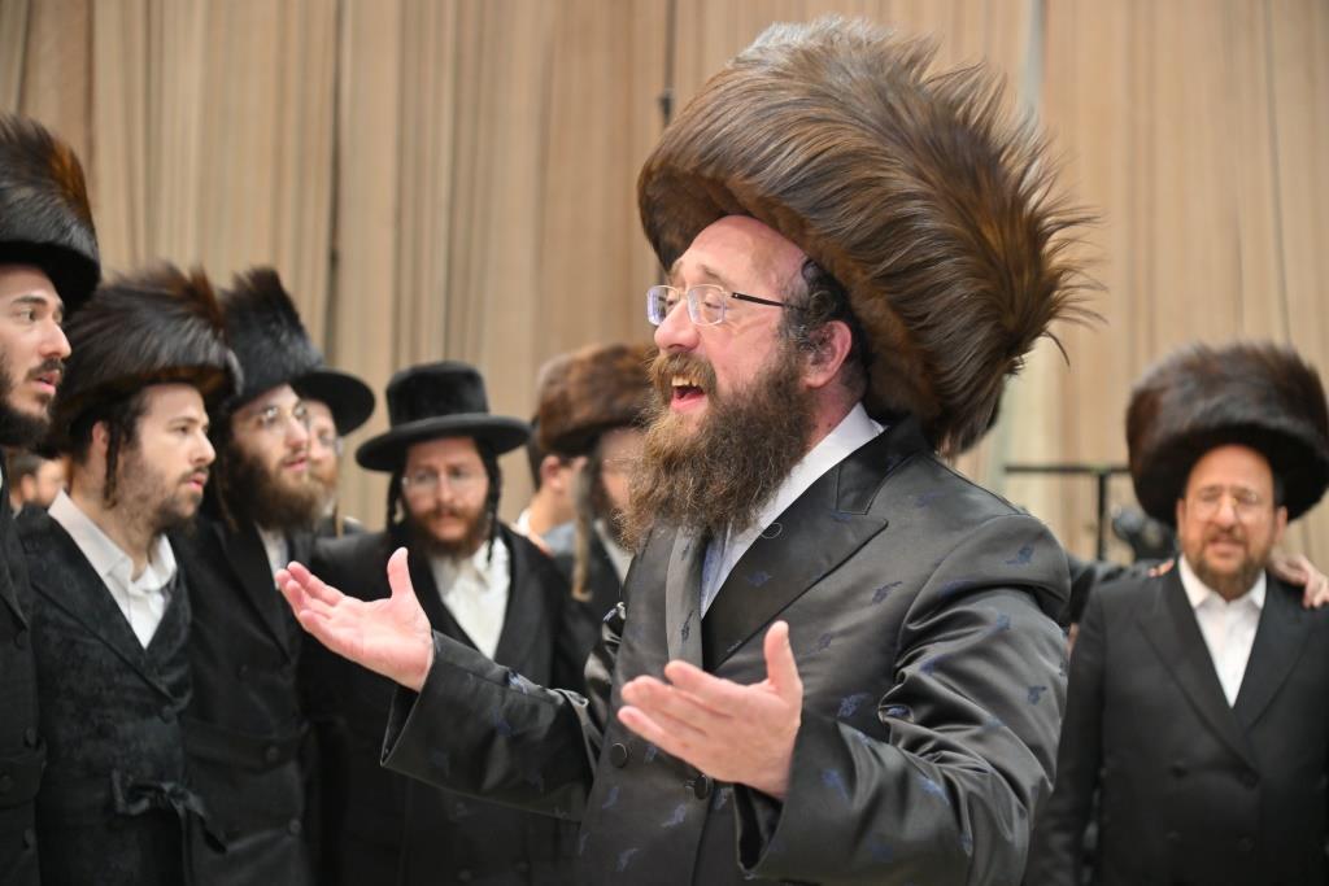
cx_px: 664
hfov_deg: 28.8
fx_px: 2584
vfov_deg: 19.5
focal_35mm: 70
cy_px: 443
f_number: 4
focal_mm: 70
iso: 640
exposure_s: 1/160
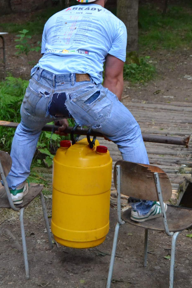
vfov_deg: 24.6
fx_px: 656
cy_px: 91
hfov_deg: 16.7
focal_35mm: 82
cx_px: 83
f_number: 4.8
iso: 3200
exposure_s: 1/200
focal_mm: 38
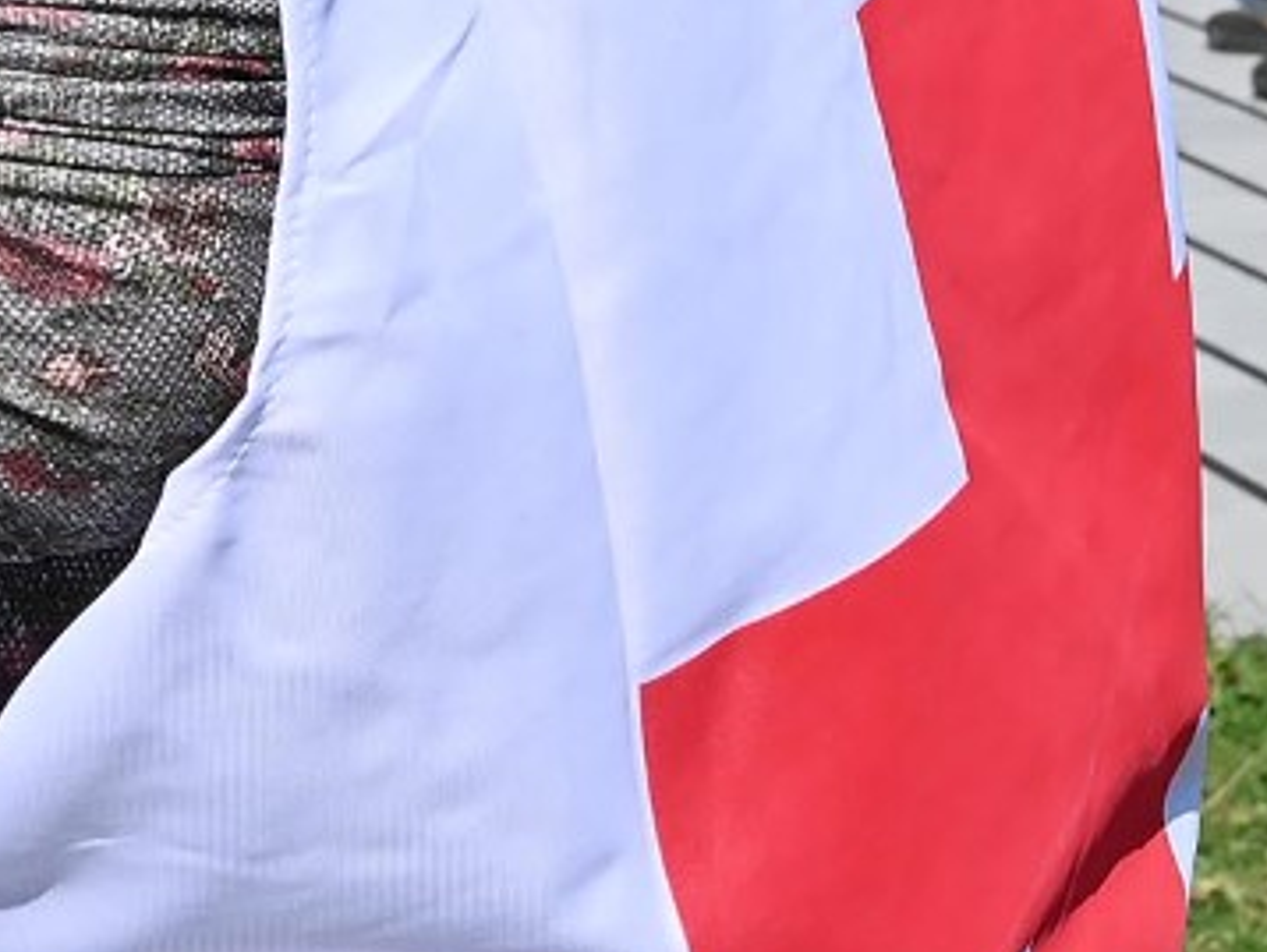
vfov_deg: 8.2
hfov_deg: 11.3
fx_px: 6373
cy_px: -881
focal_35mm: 174
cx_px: 895
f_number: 11
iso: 200
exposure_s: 1/400
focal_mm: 40
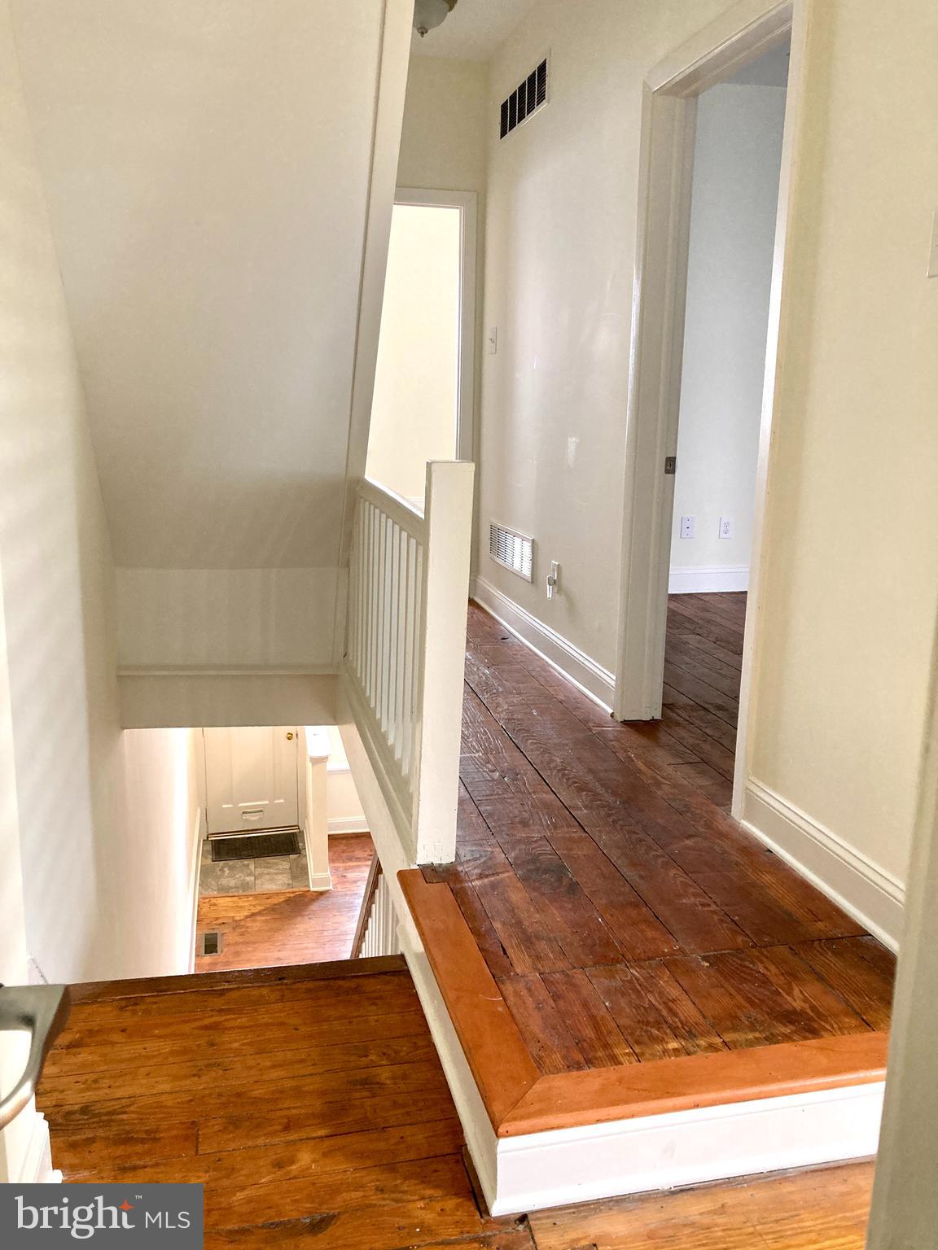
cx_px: 469
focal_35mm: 28
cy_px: 625
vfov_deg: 63.4
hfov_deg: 49.7
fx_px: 1012
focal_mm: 3.99
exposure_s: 1/60
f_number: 1.8
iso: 250
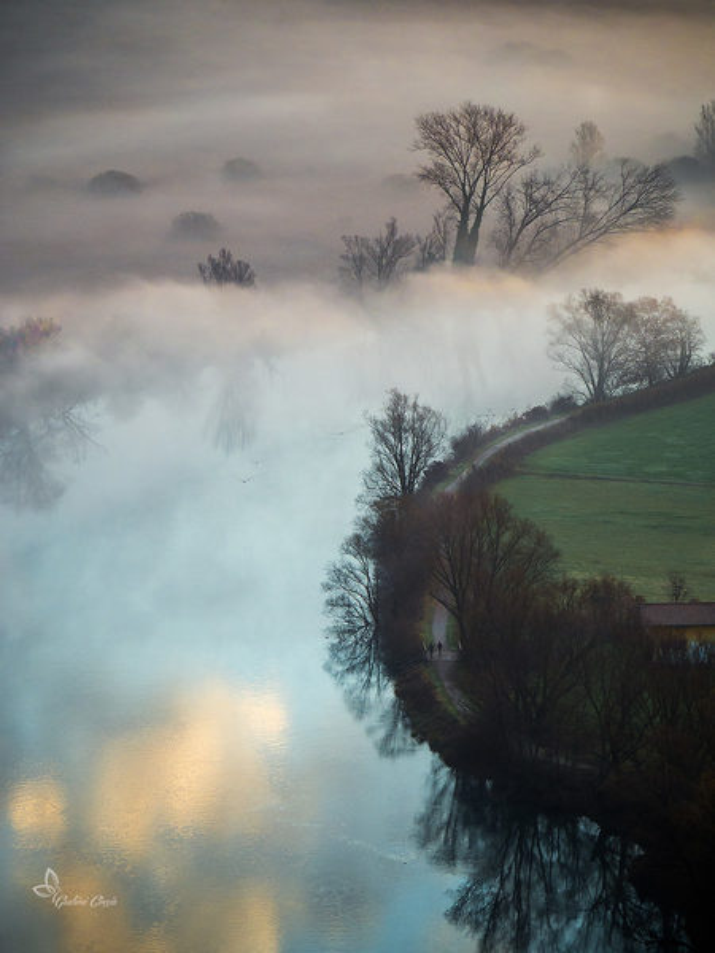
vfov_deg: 9.9
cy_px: 476
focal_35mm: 200
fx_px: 5508
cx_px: 358
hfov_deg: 7.4
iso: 500
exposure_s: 1/200
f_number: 5
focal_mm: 100
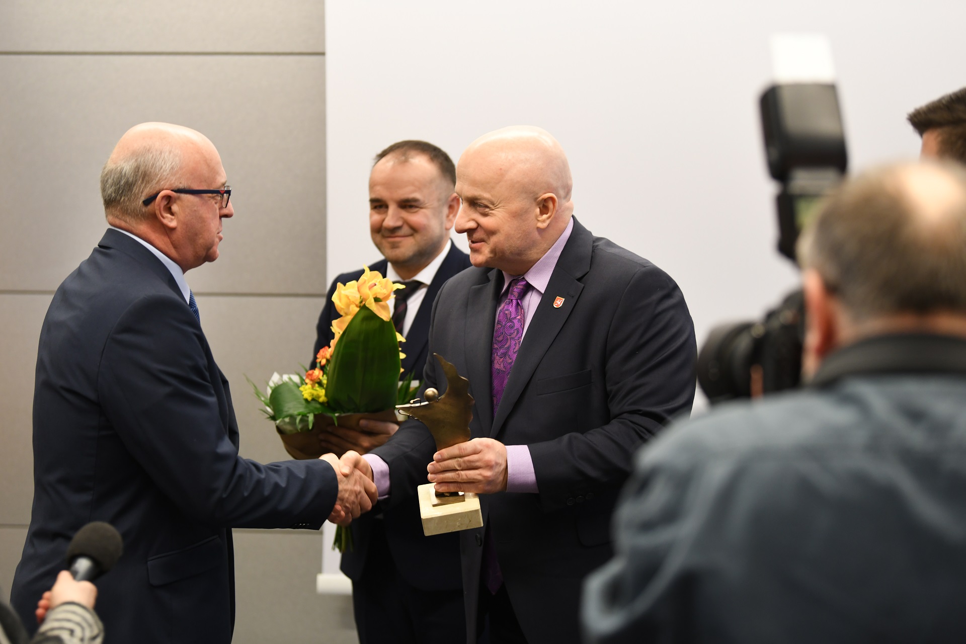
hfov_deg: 23.6
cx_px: 483
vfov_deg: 15.9
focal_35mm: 86
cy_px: 322
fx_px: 2307
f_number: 2.8
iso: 1250
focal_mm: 86
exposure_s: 1/125
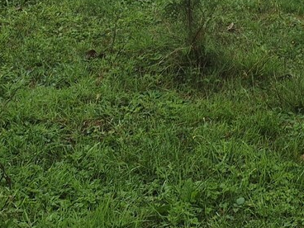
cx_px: 288
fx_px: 878
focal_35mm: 100
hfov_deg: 19.2
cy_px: -261
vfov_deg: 12.6
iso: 25
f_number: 1.8
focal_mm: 5.4
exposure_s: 1/560
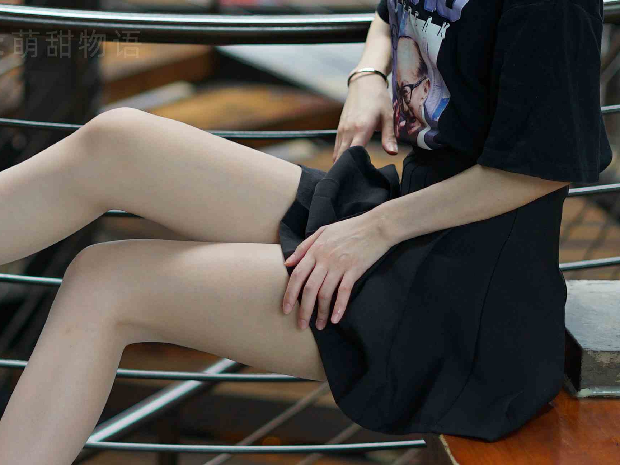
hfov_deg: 16.5
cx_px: 79
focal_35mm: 118
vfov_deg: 12.5
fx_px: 2113
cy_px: 279
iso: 200
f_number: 1.8
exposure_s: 1/200
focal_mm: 50
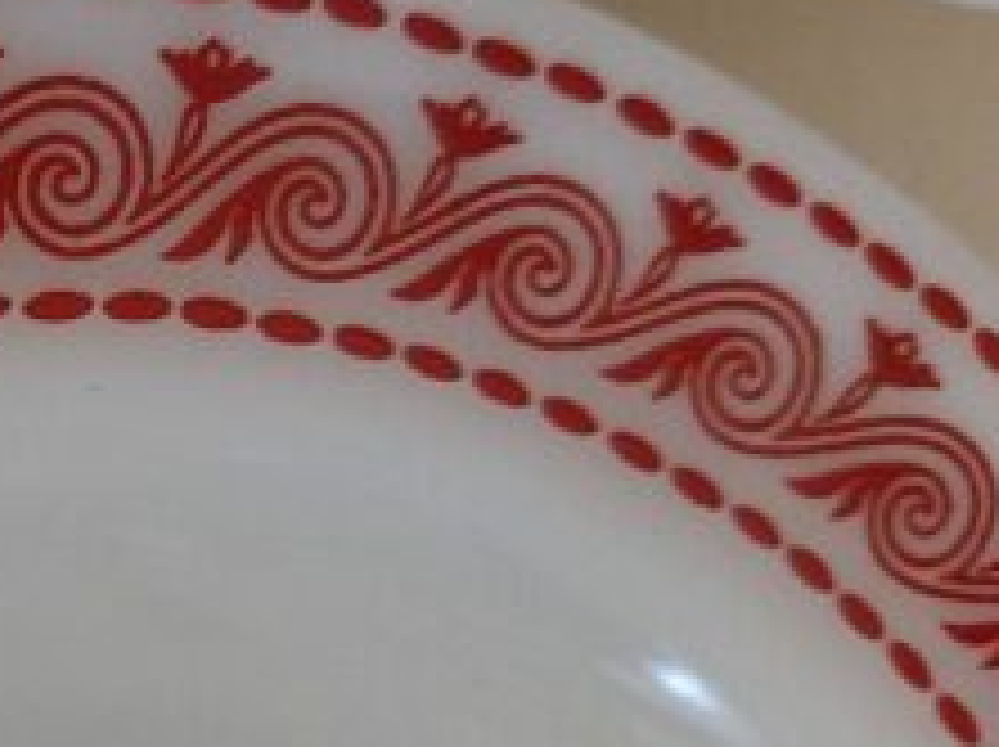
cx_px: -230
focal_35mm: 65
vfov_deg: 22.5
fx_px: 1874
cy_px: 468
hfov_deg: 26.3
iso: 400
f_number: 1.8
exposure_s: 1/60.2
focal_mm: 5.23
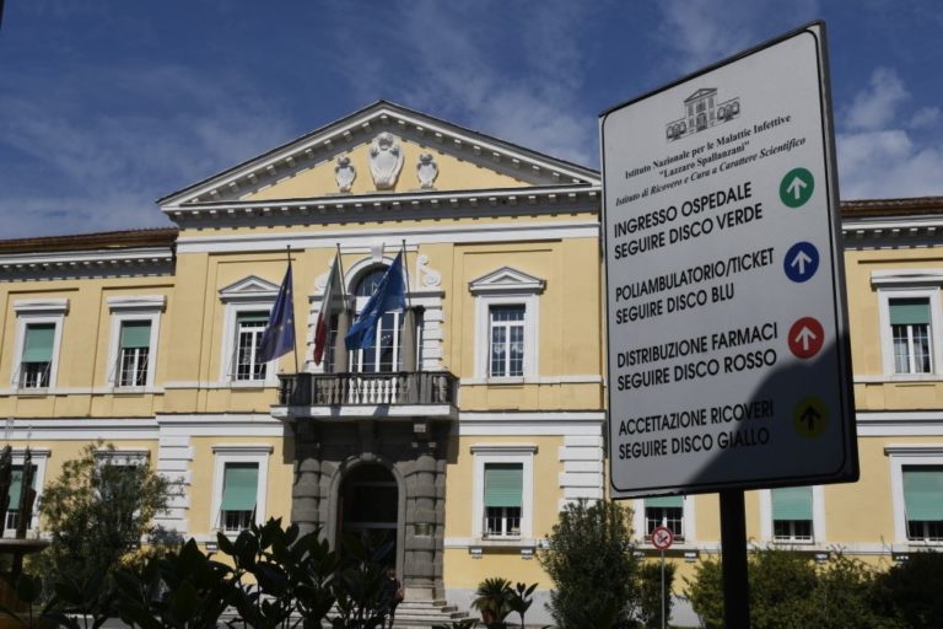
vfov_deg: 31.9
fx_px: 1100
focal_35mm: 42
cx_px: 472
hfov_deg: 46.4
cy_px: 314
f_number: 14
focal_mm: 28
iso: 125
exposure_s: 1/400
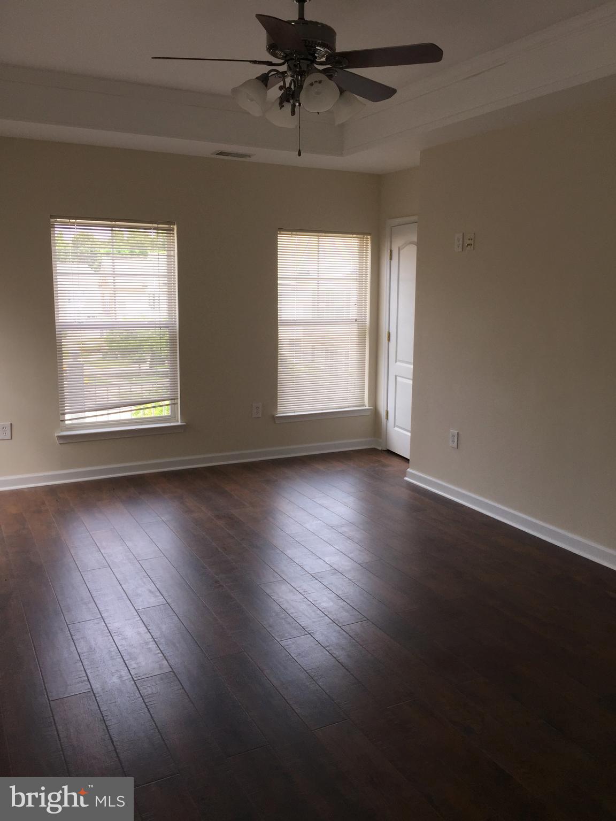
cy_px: 410
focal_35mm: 29
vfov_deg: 61.7
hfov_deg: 48.2
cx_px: 308
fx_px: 688
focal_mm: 4.15
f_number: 2.2
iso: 32
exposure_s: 1/209
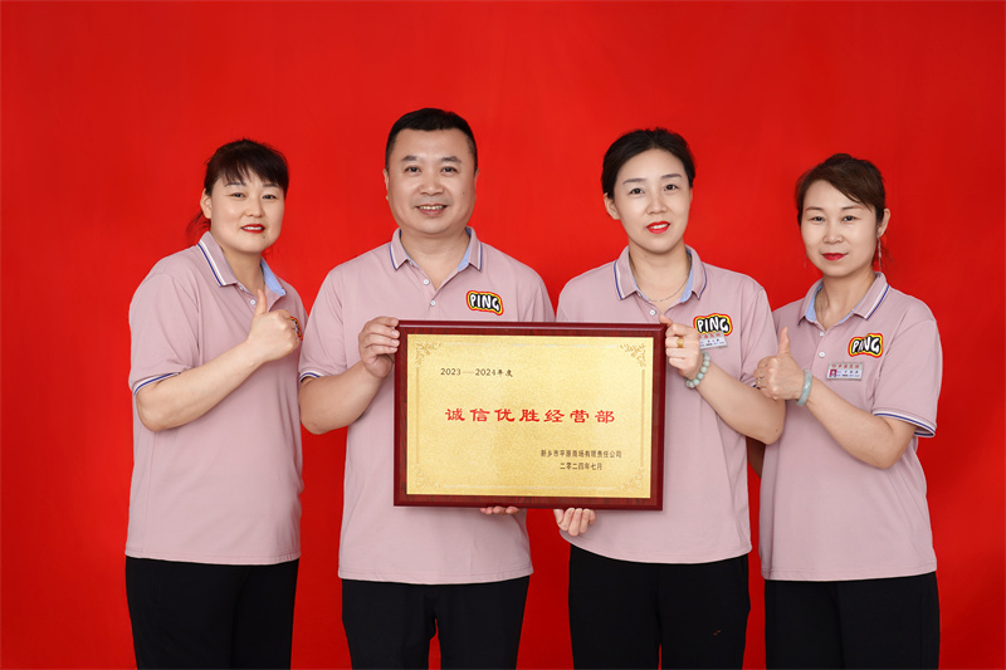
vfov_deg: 22.3
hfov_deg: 32.9
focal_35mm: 61
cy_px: 335
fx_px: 1704
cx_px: 503
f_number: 11
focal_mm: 61
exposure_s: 1/160
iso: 100
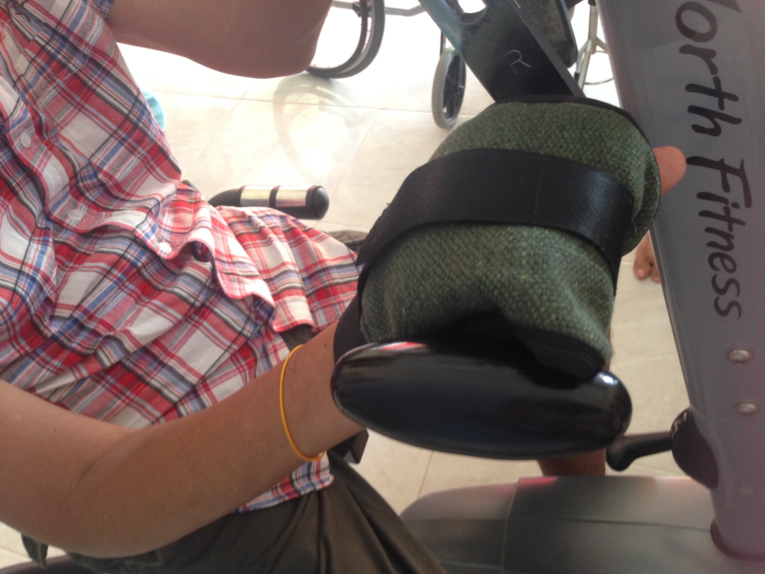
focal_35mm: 33
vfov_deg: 42.9
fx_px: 729
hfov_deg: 55.4
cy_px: 287
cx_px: 382
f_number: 2.4
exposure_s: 1/20
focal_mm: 4.12
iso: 125
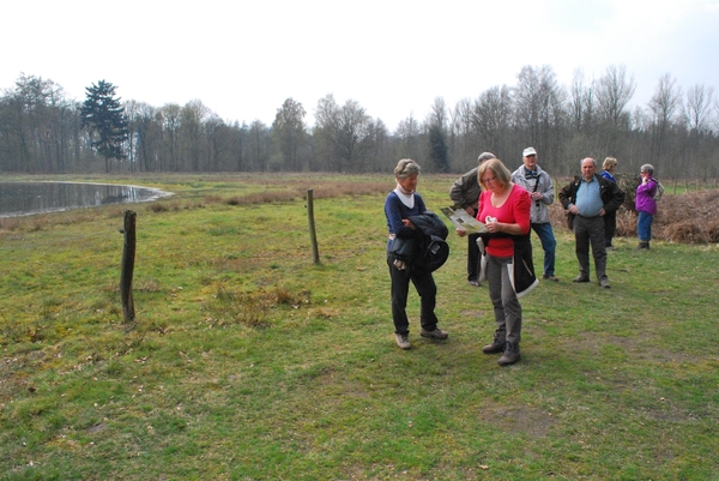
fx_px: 540
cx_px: 360
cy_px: 240
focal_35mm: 27
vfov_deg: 48.0
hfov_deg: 67.3
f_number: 13
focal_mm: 18
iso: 1600
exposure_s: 1/640
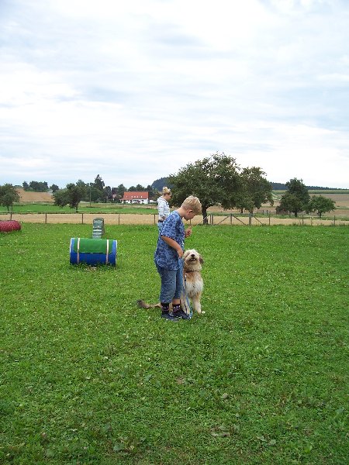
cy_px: 232
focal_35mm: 34
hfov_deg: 41.8
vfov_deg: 54.0
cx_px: 174
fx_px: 457
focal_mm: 5.6
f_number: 2.7
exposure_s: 1/350
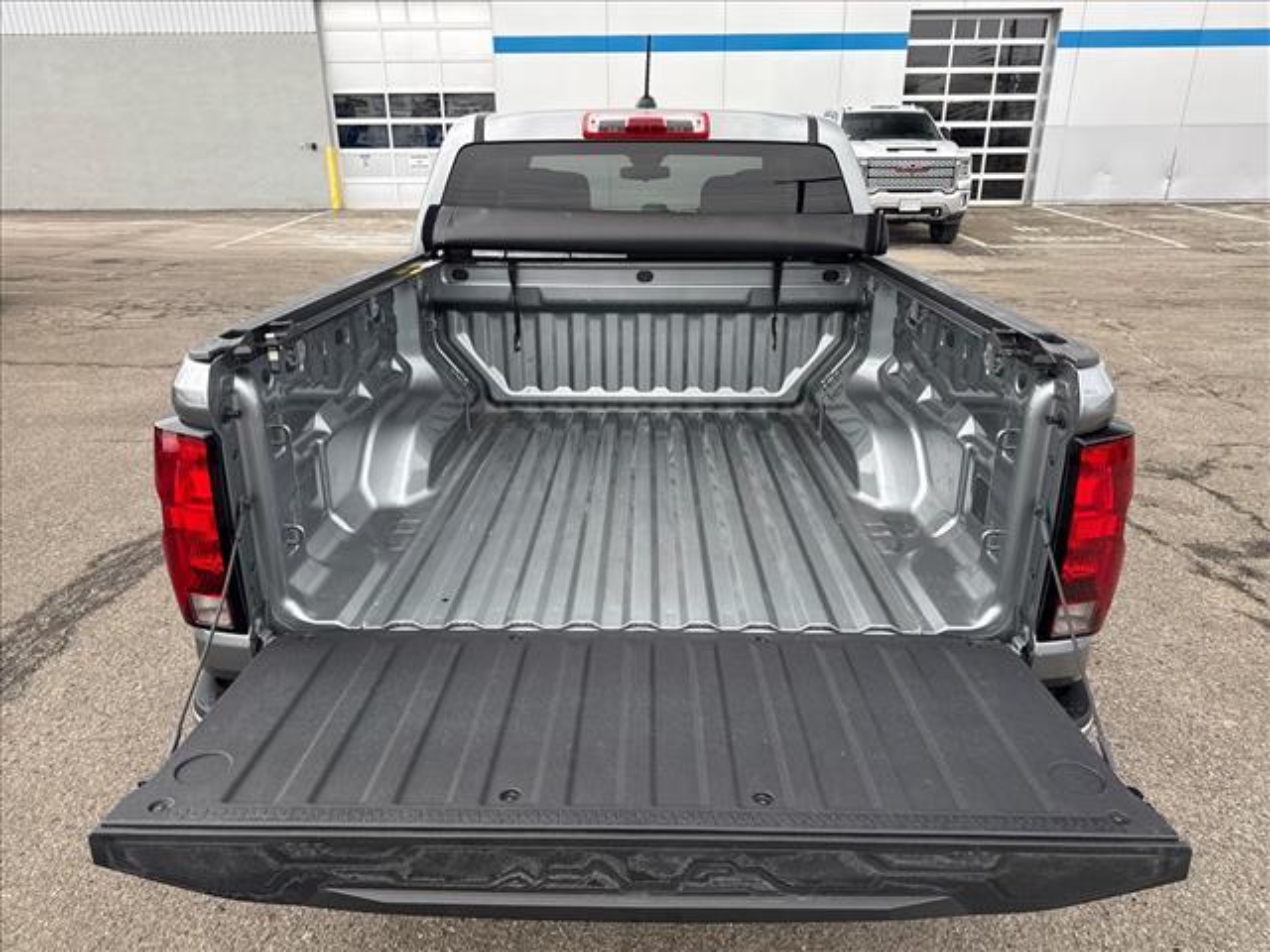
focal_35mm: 24
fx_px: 881
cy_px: 476
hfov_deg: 71.6
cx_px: 635
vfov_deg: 56.8
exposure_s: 1/622
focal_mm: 6.76
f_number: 1.78
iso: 80
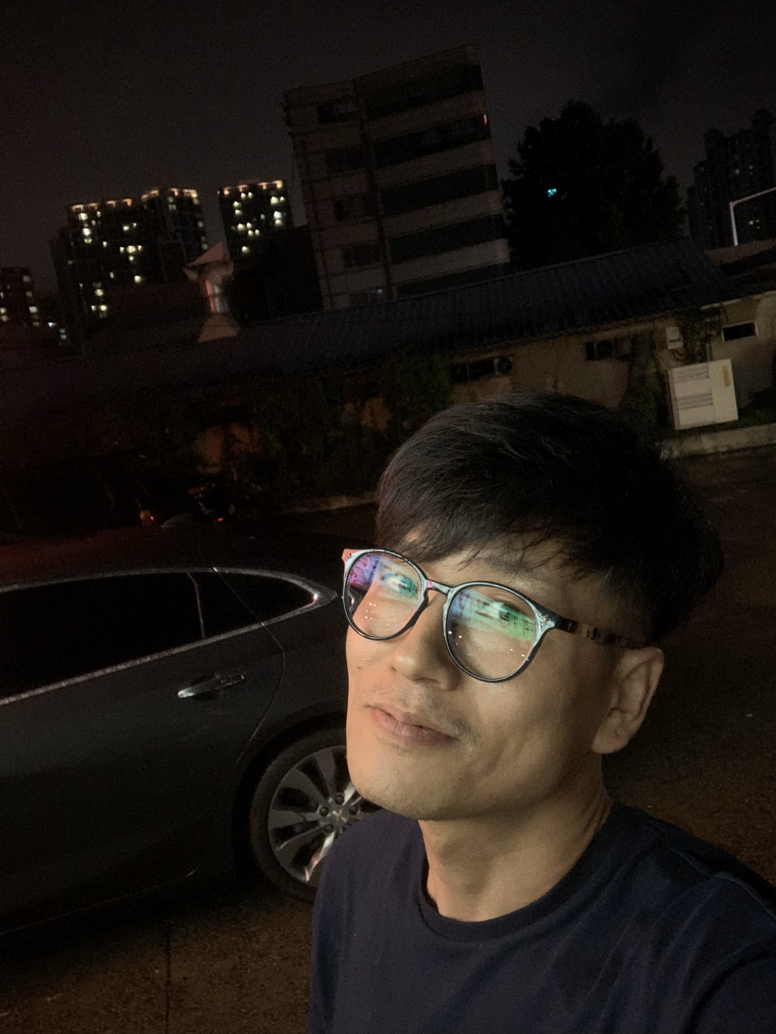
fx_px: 956
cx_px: 388
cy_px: 517
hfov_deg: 44.2
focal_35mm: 32
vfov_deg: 56.8
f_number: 2.2
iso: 400
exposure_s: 1/30
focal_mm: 2.87
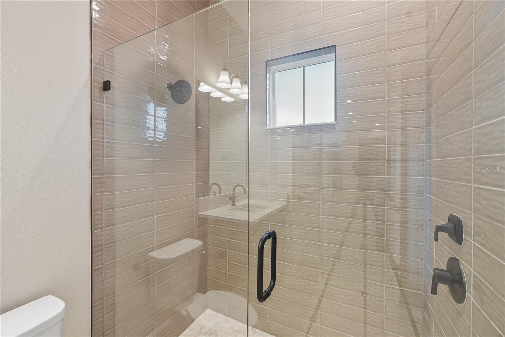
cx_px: 252
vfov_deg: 77.3
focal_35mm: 15
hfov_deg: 100.4
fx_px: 210
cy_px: 168
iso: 400
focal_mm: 10
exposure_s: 1/10
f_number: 8
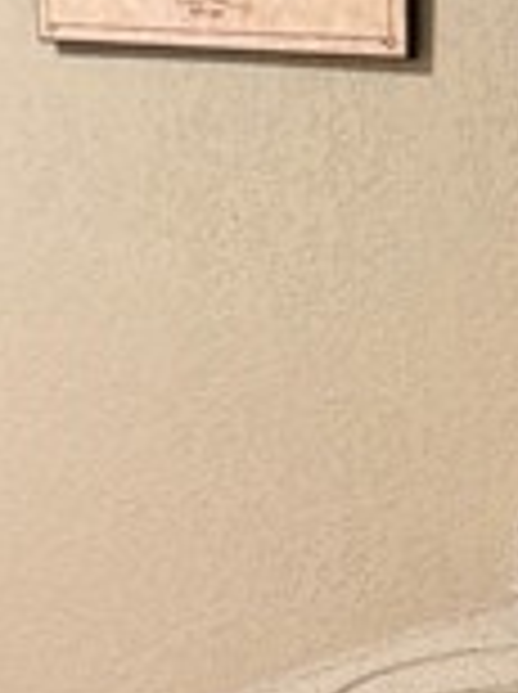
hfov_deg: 14.6
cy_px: 675
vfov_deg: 19.2
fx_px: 2001
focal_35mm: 100
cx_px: 459
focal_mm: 6.76
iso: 400
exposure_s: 1/60
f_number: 1.78
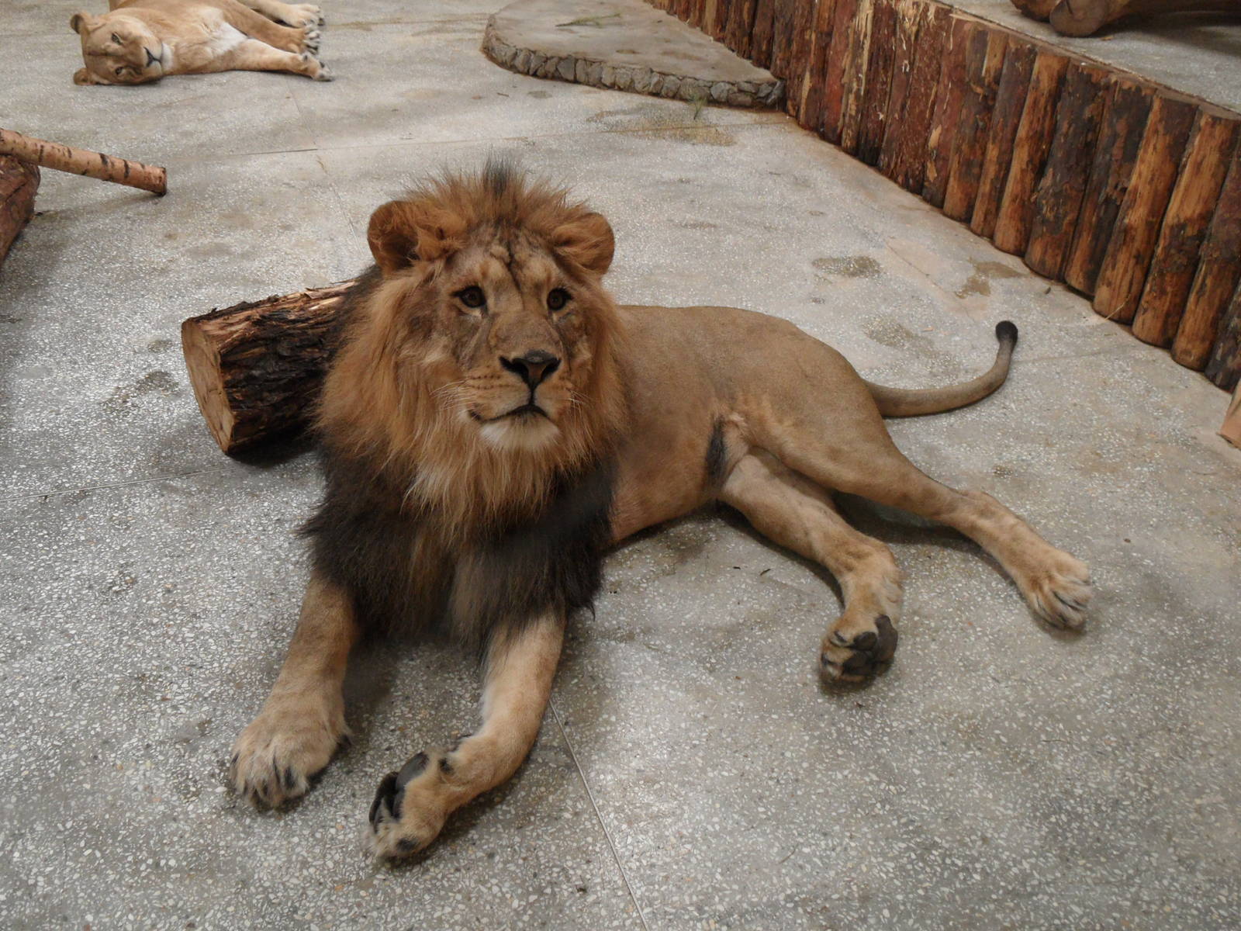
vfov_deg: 44.2
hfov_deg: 56.8
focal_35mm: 32
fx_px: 1147
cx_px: 620
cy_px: 466
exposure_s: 1/8
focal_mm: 5.3
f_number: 3.4
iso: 200
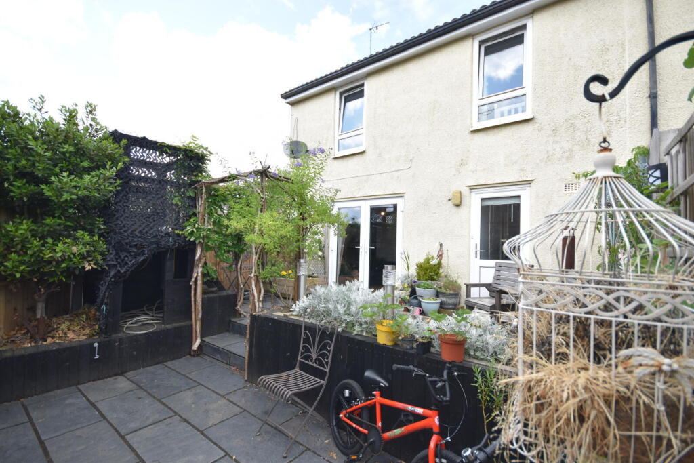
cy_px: 232
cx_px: 347
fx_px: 289
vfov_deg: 77.3
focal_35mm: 15
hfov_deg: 100.4
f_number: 6.3
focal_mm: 10
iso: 200
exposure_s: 1/250
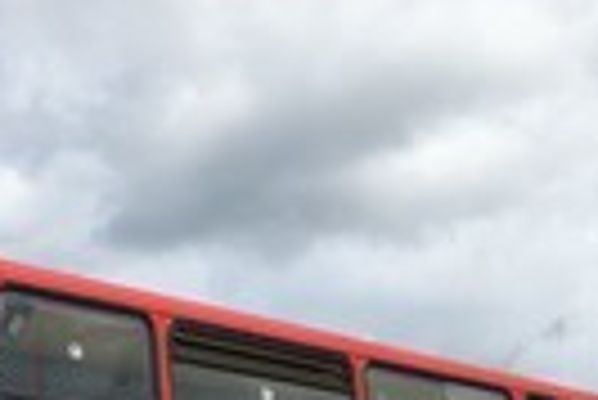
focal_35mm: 101
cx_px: 353
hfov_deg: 20.2
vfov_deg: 12.8
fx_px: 1680
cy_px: 620
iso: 200
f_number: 13
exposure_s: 1/320
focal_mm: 32
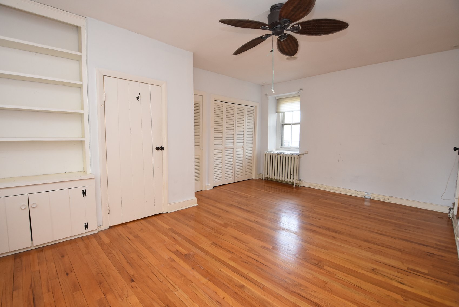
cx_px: 230
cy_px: 154
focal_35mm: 16
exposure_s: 1/60
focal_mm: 10.5
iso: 800
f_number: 4
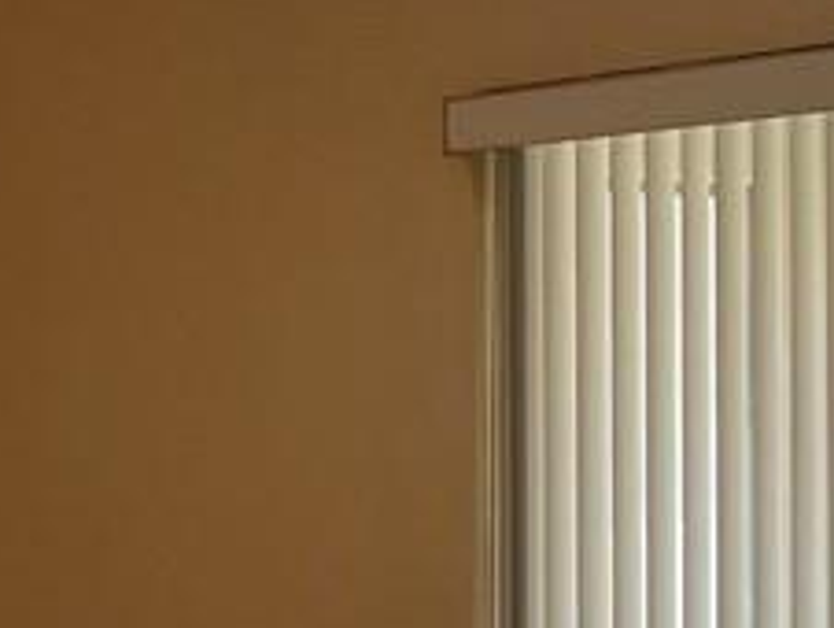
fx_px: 4438
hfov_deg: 10.3
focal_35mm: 184
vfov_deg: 8.1
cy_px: 517
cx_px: -472
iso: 50
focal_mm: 4.2
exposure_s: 1/121
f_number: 1.6
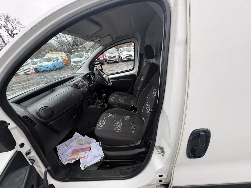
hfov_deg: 102.1
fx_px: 102
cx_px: 126
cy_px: 94
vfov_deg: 85.7
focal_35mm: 14
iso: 160
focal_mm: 2.22
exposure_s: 1/99
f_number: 2.2
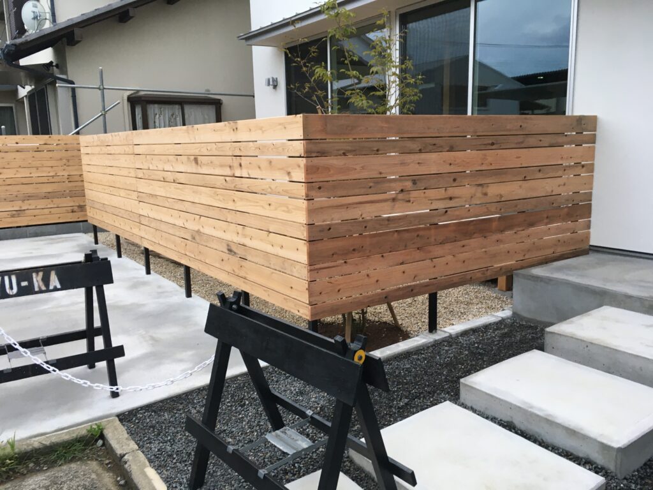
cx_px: 326
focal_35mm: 29
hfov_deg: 61.7
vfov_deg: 48.2
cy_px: 245
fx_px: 547
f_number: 2.2
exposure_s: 1/30
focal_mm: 4.15
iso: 64
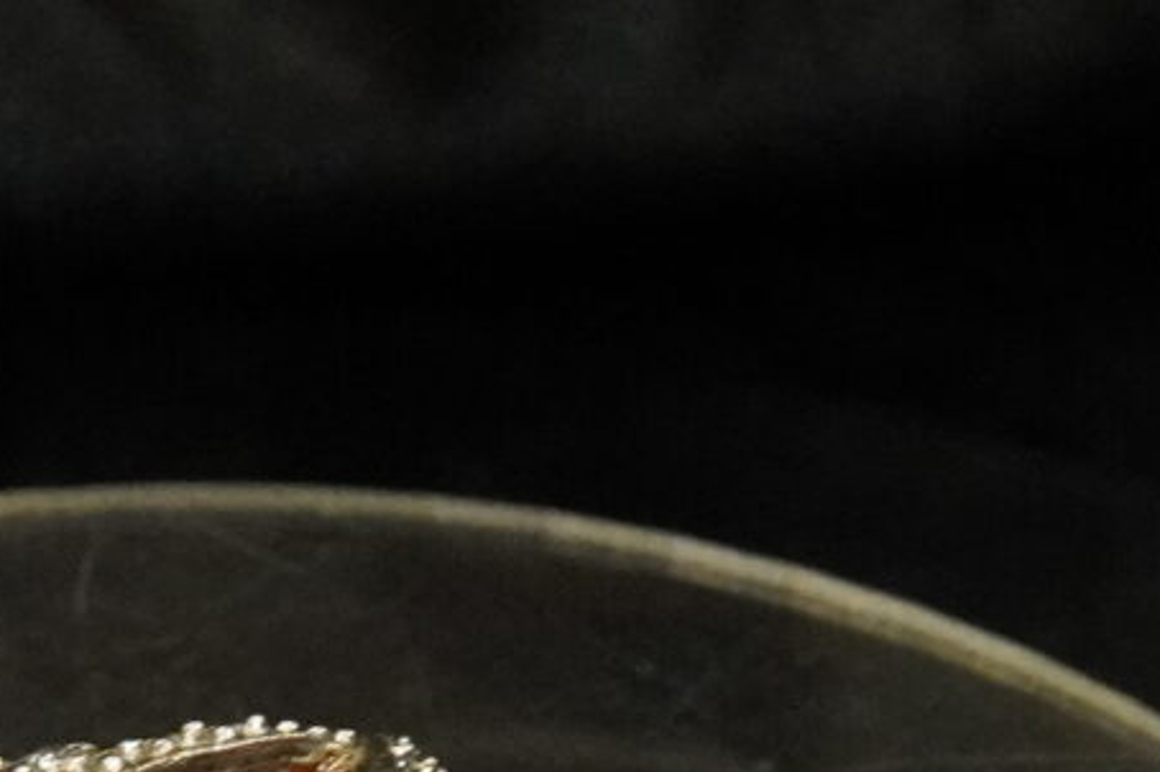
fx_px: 8178
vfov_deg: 5.4
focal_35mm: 254
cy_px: 1118
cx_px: 330
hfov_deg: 8.1
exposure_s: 1/80
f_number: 9
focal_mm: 30
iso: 4000
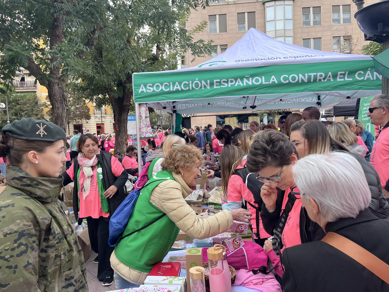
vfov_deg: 53.1
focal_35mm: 26
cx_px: 194
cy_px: 146
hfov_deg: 67.3
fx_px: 292
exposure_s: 1/592
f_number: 1.6
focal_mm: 5.1
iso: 50
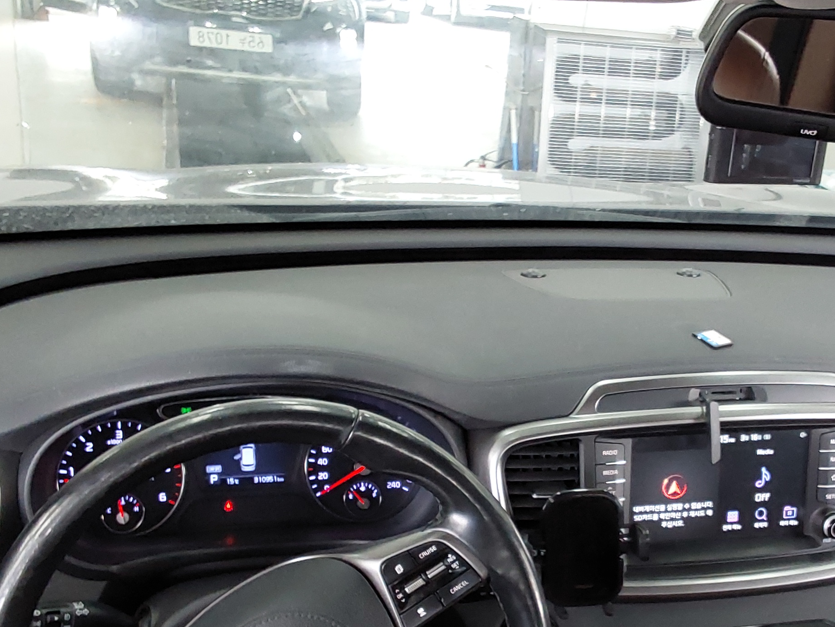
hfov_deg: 37.8
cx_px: 554
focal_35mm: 50
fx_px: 1206
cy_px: 407
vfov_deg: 29.0
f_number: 1.9
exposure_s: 1/60
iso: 200
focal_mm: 2.91
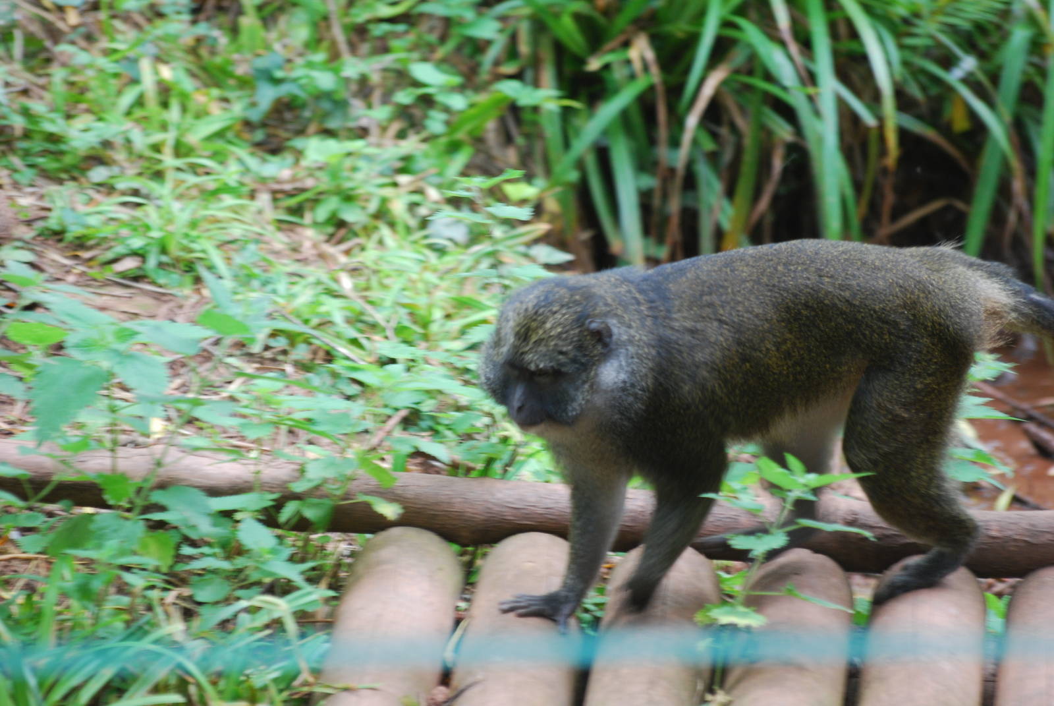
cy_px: 353
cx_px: 527
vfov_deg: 4.2
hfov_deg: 6.2
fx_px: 9673
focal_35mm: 330
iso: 400
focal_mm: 220
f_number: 5.3
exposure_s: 1/60
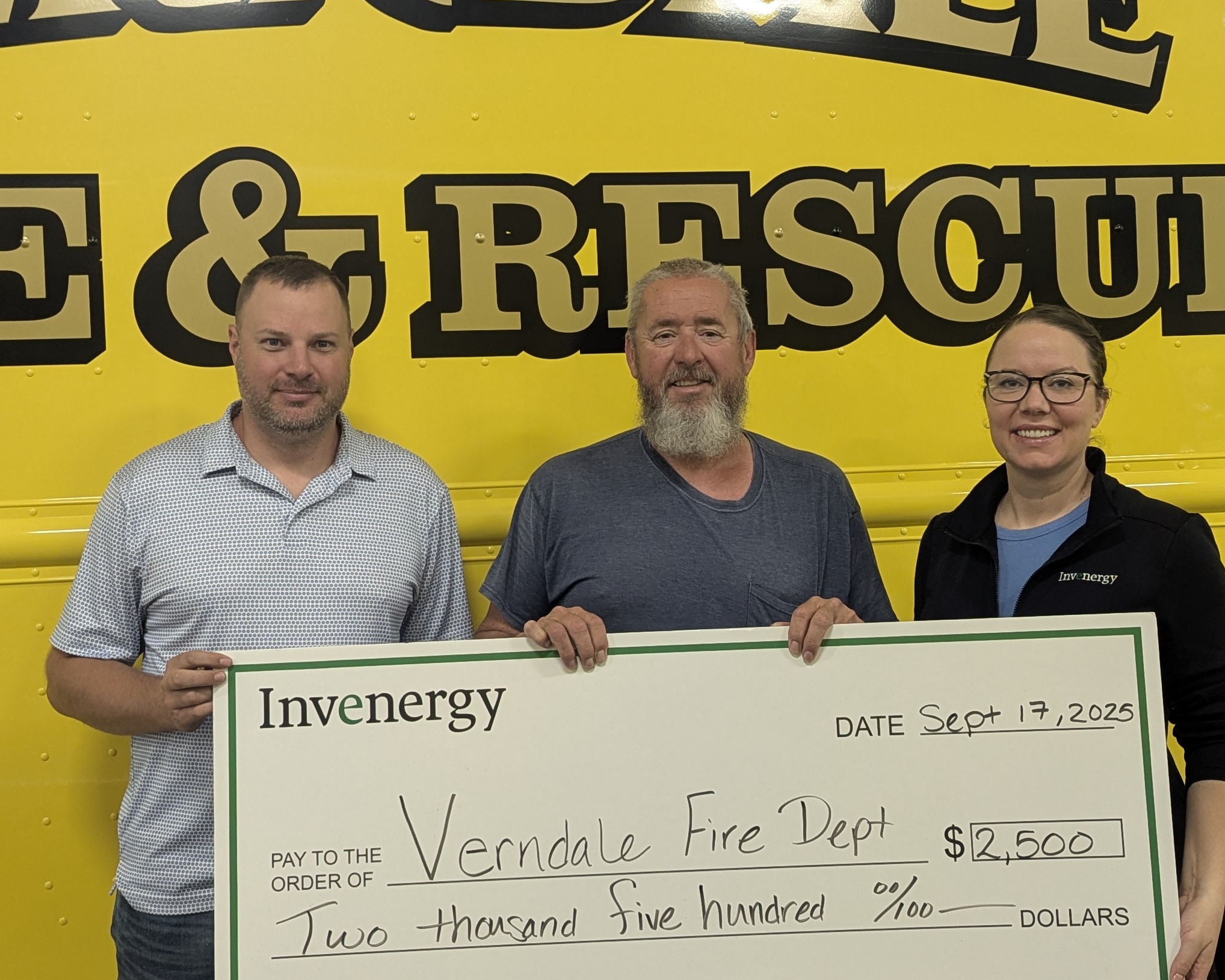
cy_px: 479
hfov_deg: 39.5
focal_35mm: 47
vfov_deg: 32.1
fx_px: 1704
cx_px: 652
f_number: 1.85
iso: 113
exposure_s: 1/30
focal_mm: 6.81
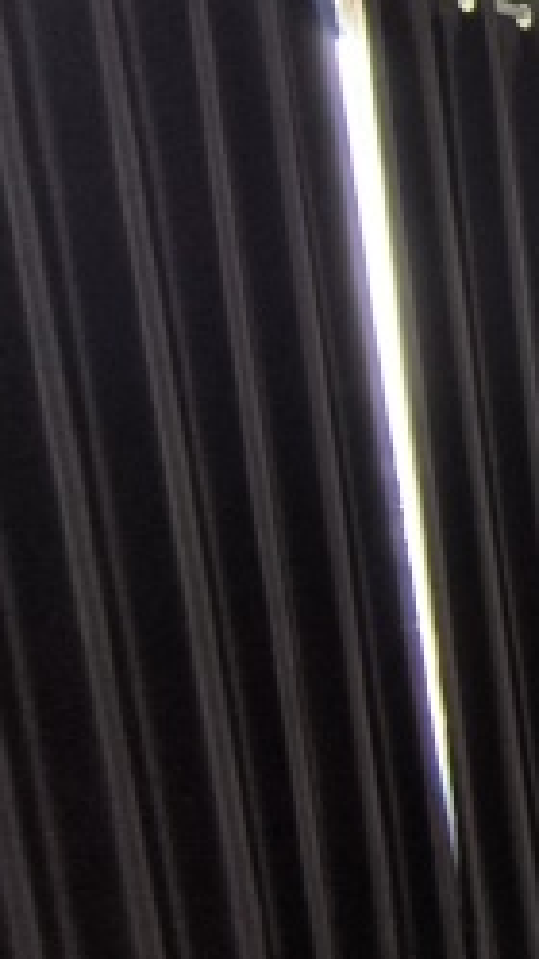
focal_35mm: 43
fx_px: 1093
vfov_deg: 47.1
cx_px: 1111
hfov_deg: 17.8
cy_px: 578
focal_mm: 1.65
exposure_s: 1/50
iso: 250
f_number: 2.2
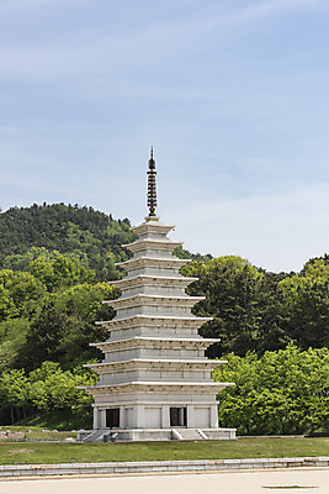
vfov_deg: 21.5
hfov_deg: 14.4
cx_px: 164
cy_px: 247
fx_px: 1301
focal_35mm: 95
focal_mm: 95
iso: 100
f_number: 8
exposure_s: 1/320
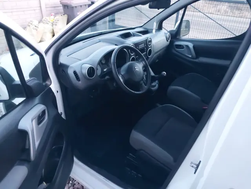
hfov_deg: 60.0
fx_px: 218
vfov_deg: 46.8
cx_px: 126
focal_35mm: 30
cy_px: 94
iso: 1250
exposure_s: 1/17
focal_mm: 4.6
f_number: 1.8
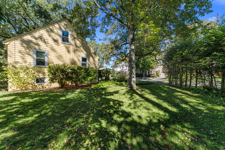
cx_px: 112
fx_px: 87
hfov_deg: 104.3
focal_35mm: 14
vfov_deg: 81.2
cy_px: 75
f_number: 11
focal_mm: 14
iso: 1000
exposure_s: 1/60
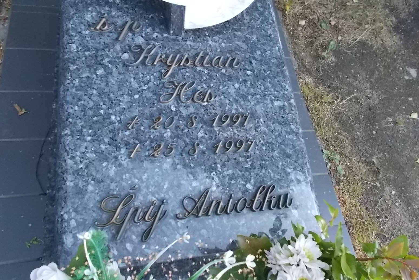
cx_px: 212
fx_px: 326
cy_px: 137
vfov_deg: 46.4
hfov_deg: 65.5
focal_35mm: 28
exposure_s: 1/125
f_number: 8
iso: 400
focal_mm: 4.6
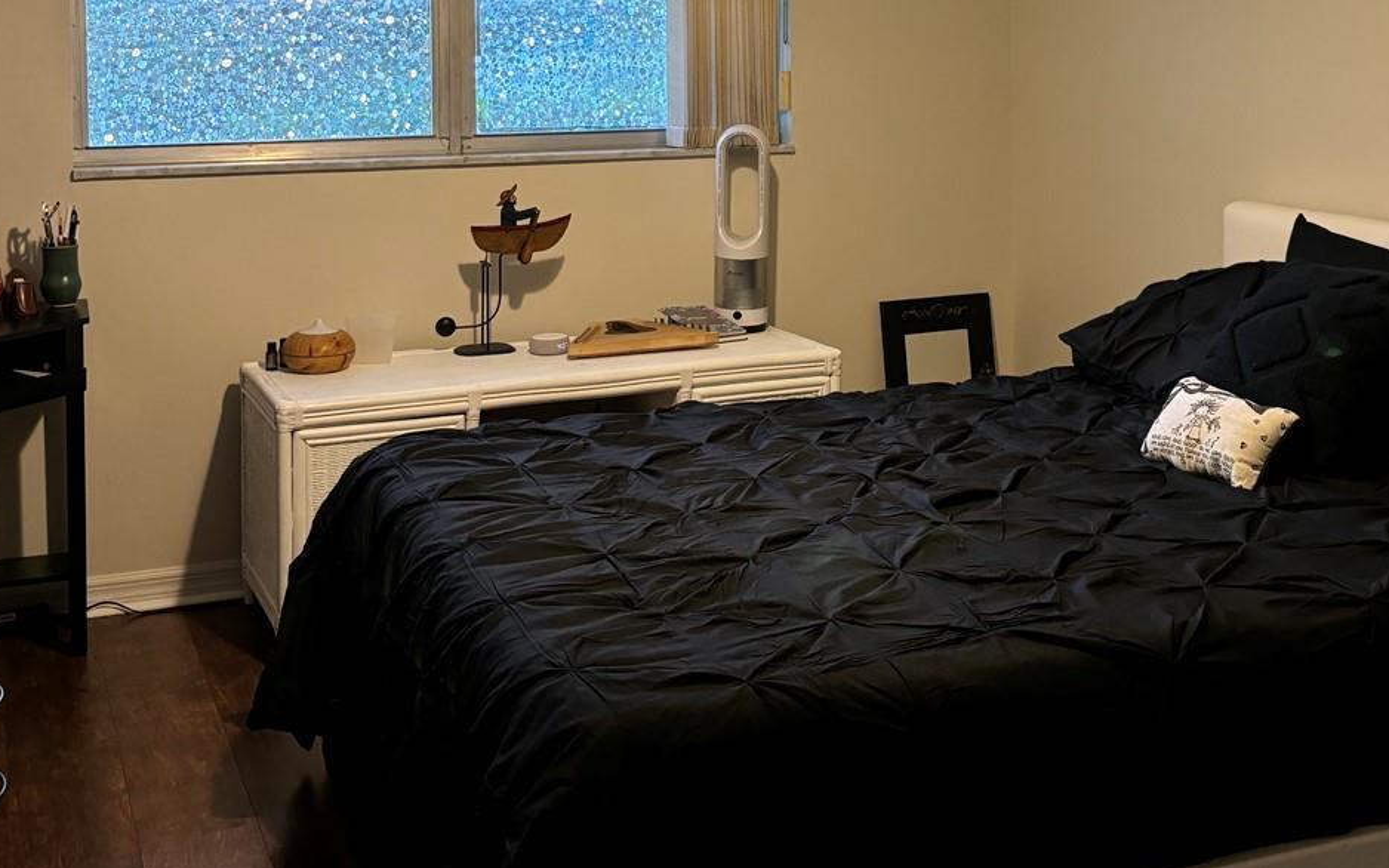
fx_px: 1779
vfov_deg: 26.6
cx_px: 807
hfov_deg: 42.5
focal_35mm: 47
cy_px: 107
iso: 200
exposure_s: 1/60
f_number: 1.6
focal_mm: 5.96
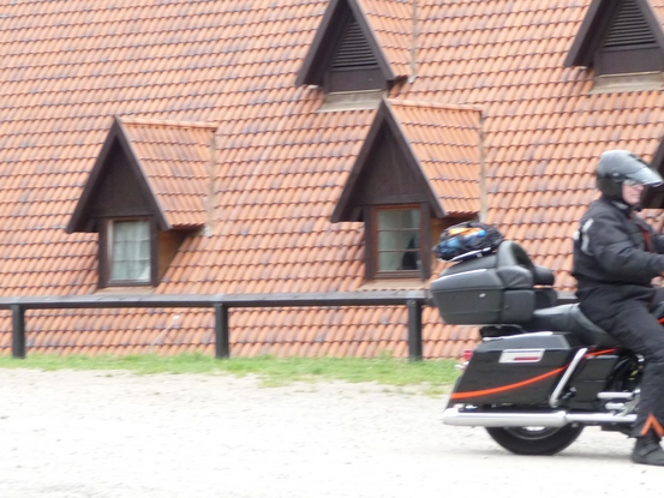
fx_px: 3166
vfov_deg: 9.0
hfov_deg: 12.0
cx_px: 425
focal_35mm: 165
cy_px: 202
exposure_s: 1/250
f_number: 4.7
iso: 200
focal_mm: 17.5
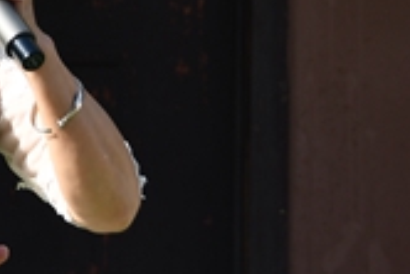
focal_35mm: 540
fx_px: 6155
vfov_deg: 2.6
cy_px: -4
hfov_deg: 3.8
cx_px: -148
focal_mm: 75
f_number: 7.1
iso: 100
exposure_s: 1/200
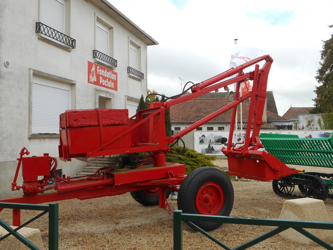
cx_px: 166
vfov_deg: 41.8
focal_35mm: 34
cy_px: 125
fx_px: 327
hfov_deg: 54.0
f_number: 4.2
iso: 80
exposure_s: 1/200
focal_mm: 6
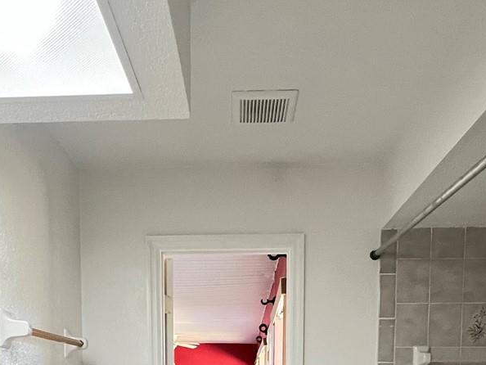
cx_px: 220
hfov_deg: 52.5
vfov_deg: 33.9
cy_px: 425
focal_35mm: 35
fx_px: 492
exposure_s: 1/60
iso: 320
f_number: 1.8
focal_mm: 1.57
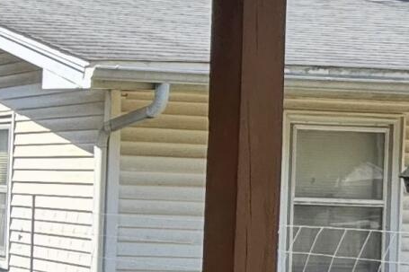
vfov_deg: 14.2
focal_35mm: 96
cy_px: 176
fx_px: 1090
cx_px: -442
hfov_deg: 15.9
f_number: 2.2
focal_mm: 2.22
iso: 40
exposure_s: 1/448
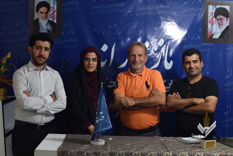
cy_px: 78
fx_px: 324
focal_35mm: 50
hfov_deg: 39.6
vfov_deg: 27.0
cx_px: 116
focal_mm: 50
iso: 1600
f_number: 4.5
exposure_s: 1/250
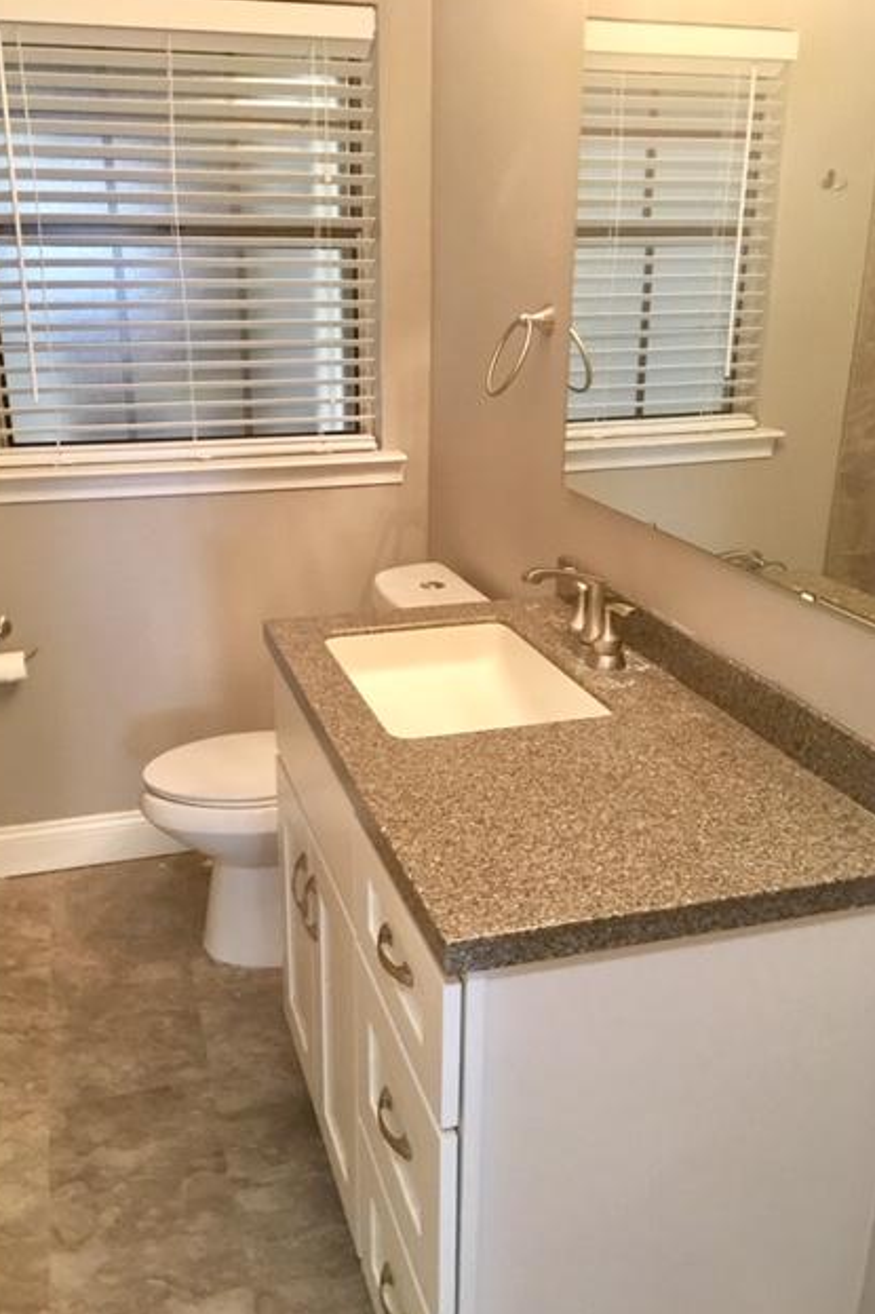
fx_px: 1131
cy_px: 658
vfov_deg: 60.3
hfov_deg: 42.3
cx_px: 409
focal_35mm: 31
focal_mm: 4.15
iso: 80
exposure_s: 1/15
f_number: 2.2
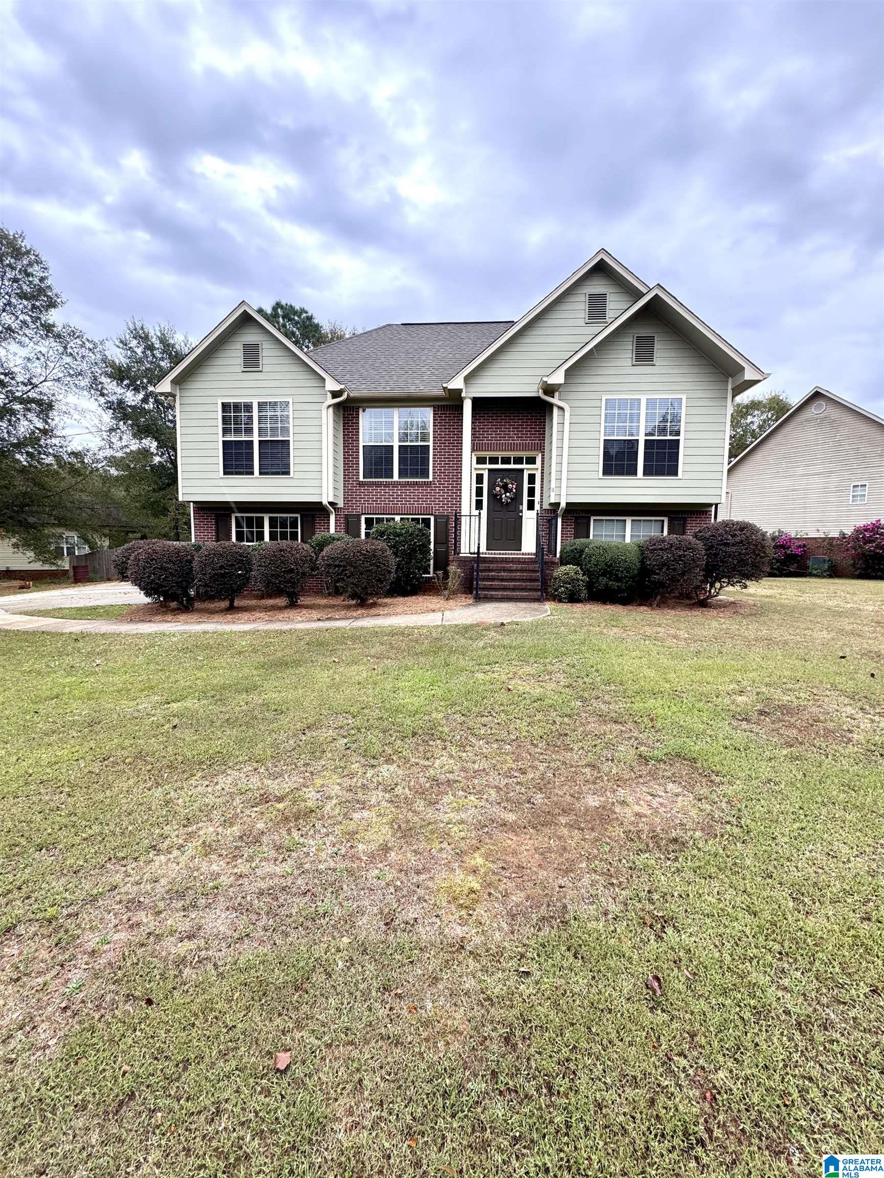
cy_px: 589
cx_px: 442
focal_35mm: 14
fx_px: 477
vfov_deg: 102.1
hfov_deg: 85.7
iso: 40
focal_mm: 2.22
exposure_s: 1/198
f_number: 2.2
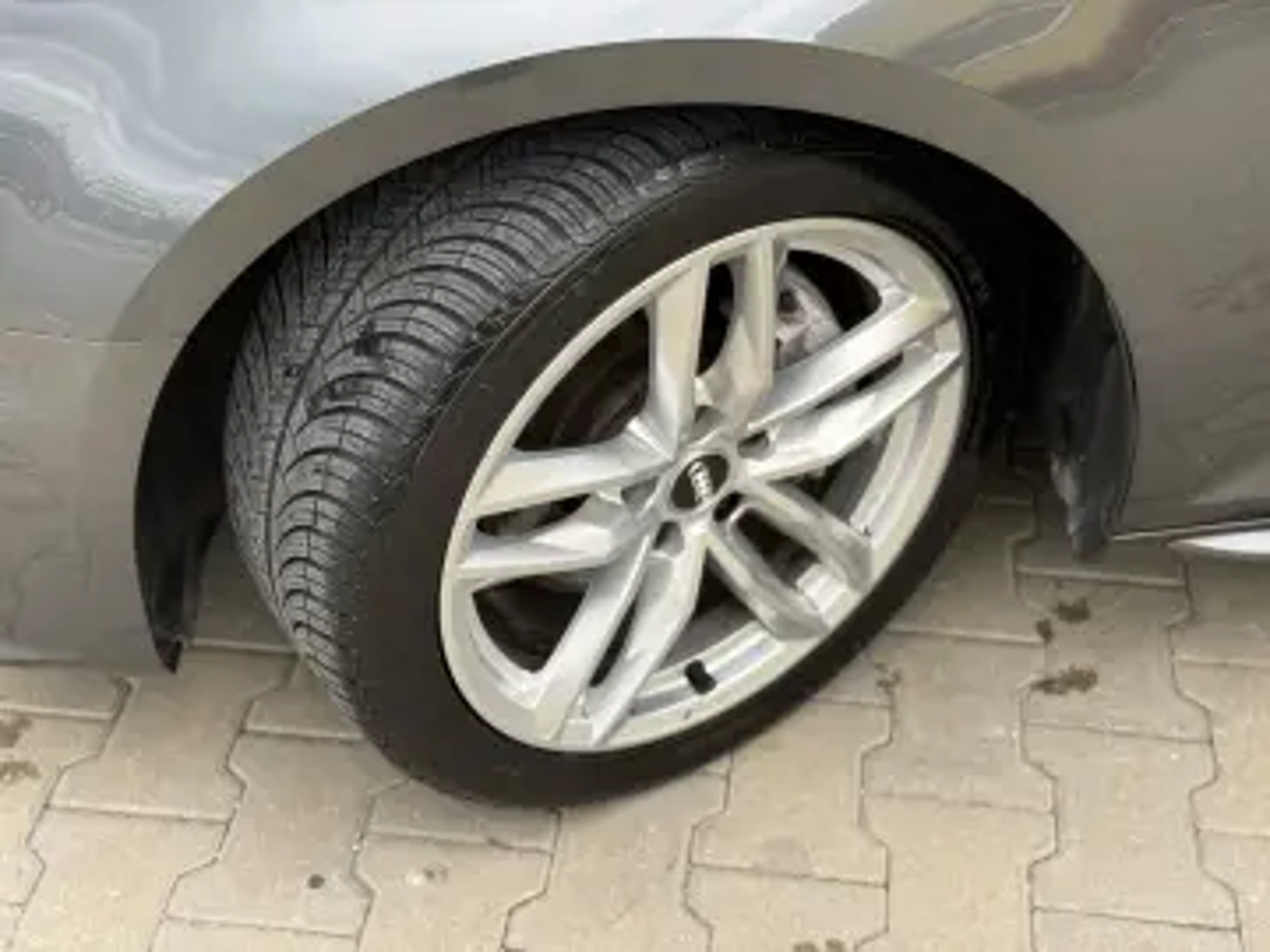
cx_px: 635
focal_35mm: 48
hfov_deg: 39.7
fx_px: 1761
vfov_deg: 30.3
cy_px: 476
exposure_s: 1/740
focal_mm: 6.76
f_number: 1.78
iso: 64
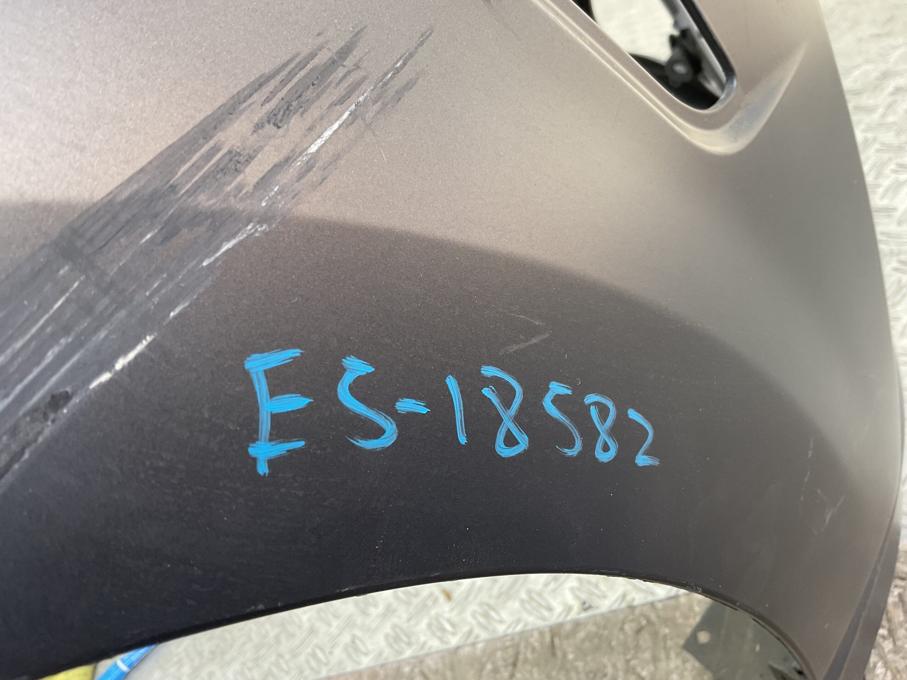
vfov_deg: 48.2
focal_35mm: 29
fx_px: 760
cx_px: 454
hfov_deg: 61.7
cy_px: 340
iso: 50
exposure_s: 1/100
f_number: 1.8
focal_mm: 3
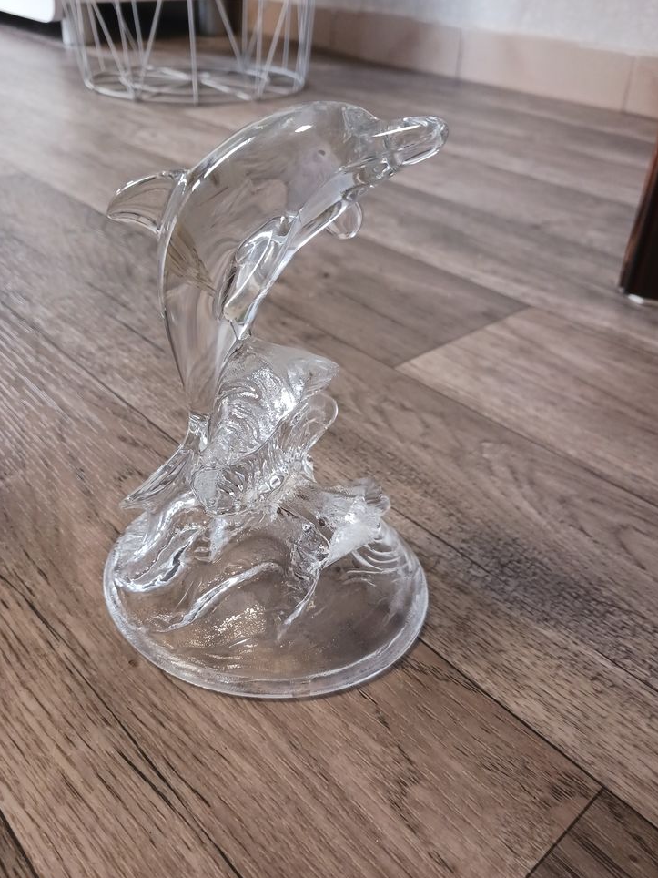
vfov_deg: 63.4
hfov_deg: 49.7
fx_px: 710
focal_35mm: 28
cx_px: 338
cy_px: 454
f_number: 1.8
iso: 320
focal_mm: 4
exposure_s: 1/25
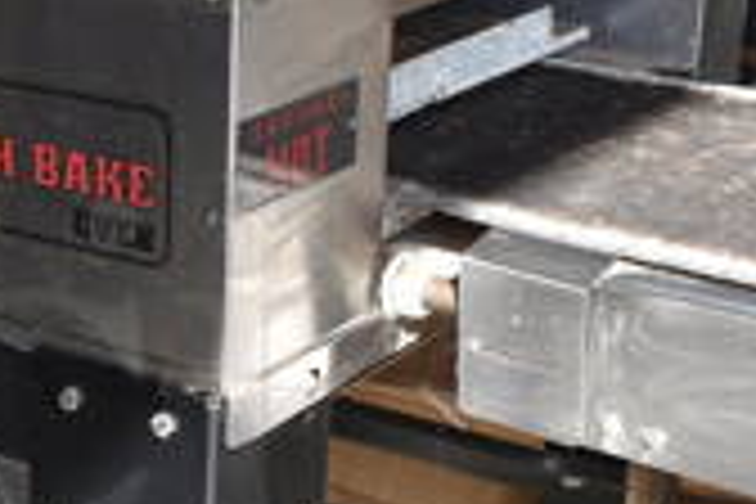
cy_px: 405
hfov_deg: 20.1
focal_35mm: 98
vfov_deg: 13.9
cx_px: -27
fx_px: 2058
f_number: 5.6
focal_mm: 18
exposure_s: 1/250
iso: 220
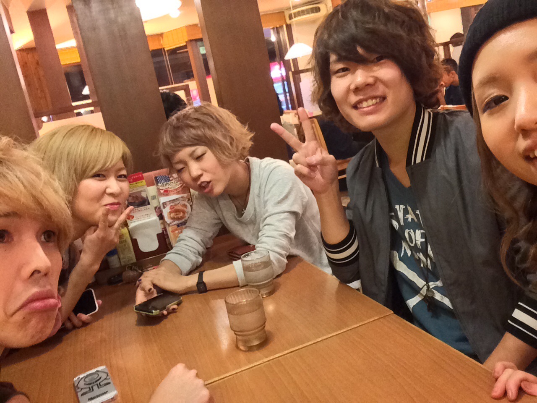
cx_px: 268
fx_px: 512
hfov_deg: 55.4
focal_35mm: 33
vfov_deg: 42.9
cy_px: 202
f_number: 2.4
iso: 400
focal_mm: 2.15
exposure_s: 1/20
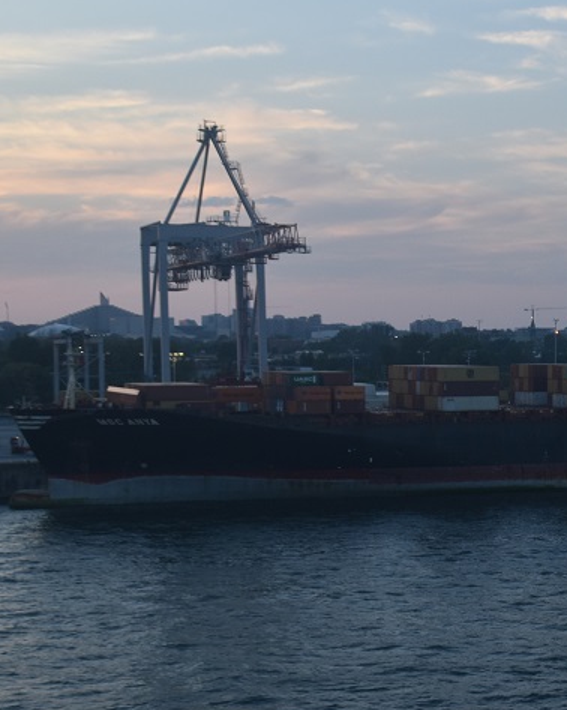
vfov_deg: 7.5
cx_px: 564
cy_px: 396
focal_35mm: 259
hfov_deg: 6.0
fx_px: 5437
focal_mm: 85
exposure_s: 1/500
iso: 320
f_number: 5.6
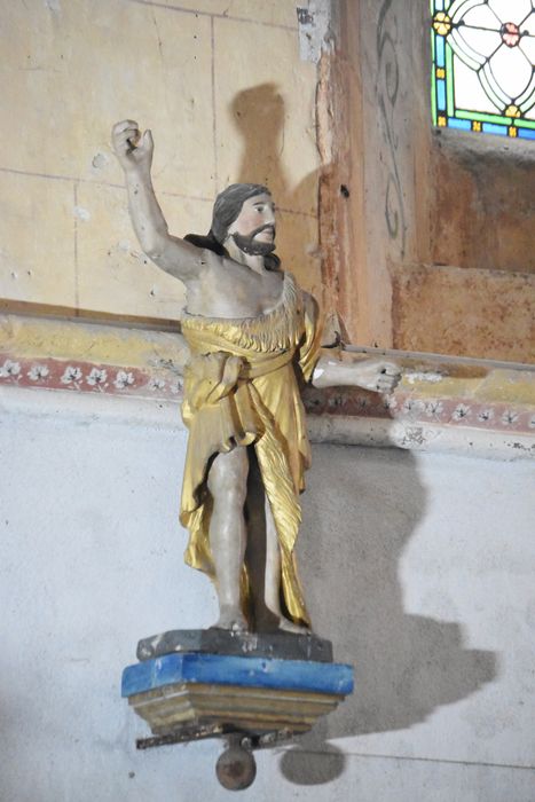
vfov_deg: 13.7
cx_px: 268
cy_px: 401
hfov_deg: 9.2
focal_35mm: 150
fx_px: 3342
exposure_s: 1/80
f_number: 4.8
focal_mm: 100
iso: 12800
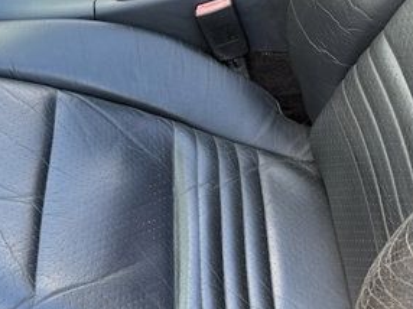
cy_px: -72
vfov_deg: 16.4
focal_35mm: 86
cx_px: 157
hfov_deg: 22.7
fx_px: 1025
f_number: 1.78
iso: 64
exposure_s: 1/130
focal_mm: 6.76
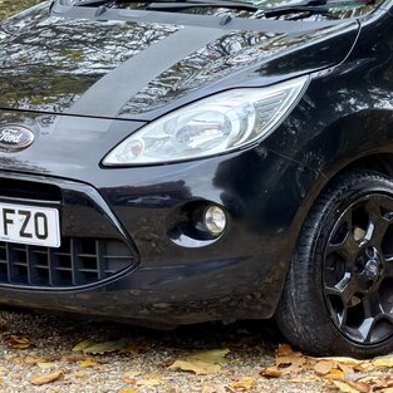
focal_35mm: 226
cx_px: 378
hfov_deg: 7.7
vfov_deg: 7.7
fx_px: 2903
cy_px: 126
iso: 320
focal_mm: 16.89
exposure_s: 1/121
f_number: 2.8
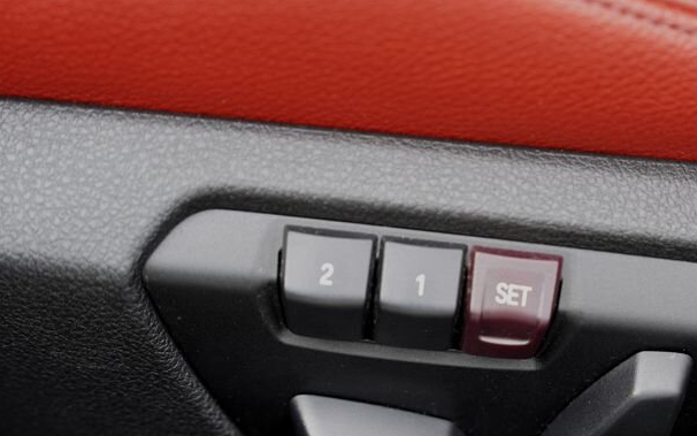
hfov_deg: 22.1
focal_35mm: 93
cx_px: 545
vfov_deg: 14.0
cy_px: 377
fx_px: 1767
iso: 100
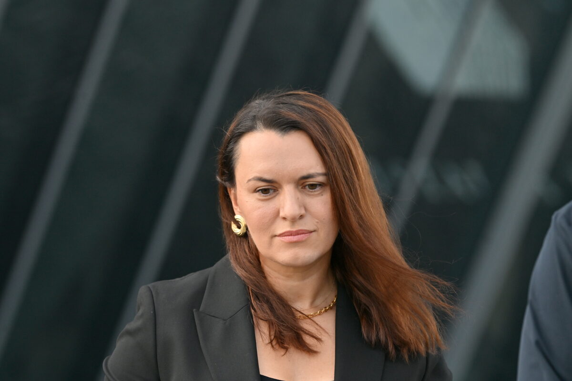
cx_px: 286
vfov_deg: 6.9
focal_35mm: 200
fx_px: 3178
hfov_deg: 10.3
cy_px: 190
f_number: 5.6
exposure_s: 1/1000
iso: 560
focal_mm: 200
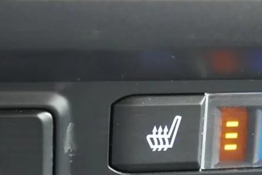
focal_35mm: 120
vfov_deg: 11.4
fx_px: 874
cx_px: 173
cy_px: 129
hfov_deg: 17.0
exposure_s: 1/15
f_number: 5.6
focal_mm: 42
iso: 3200
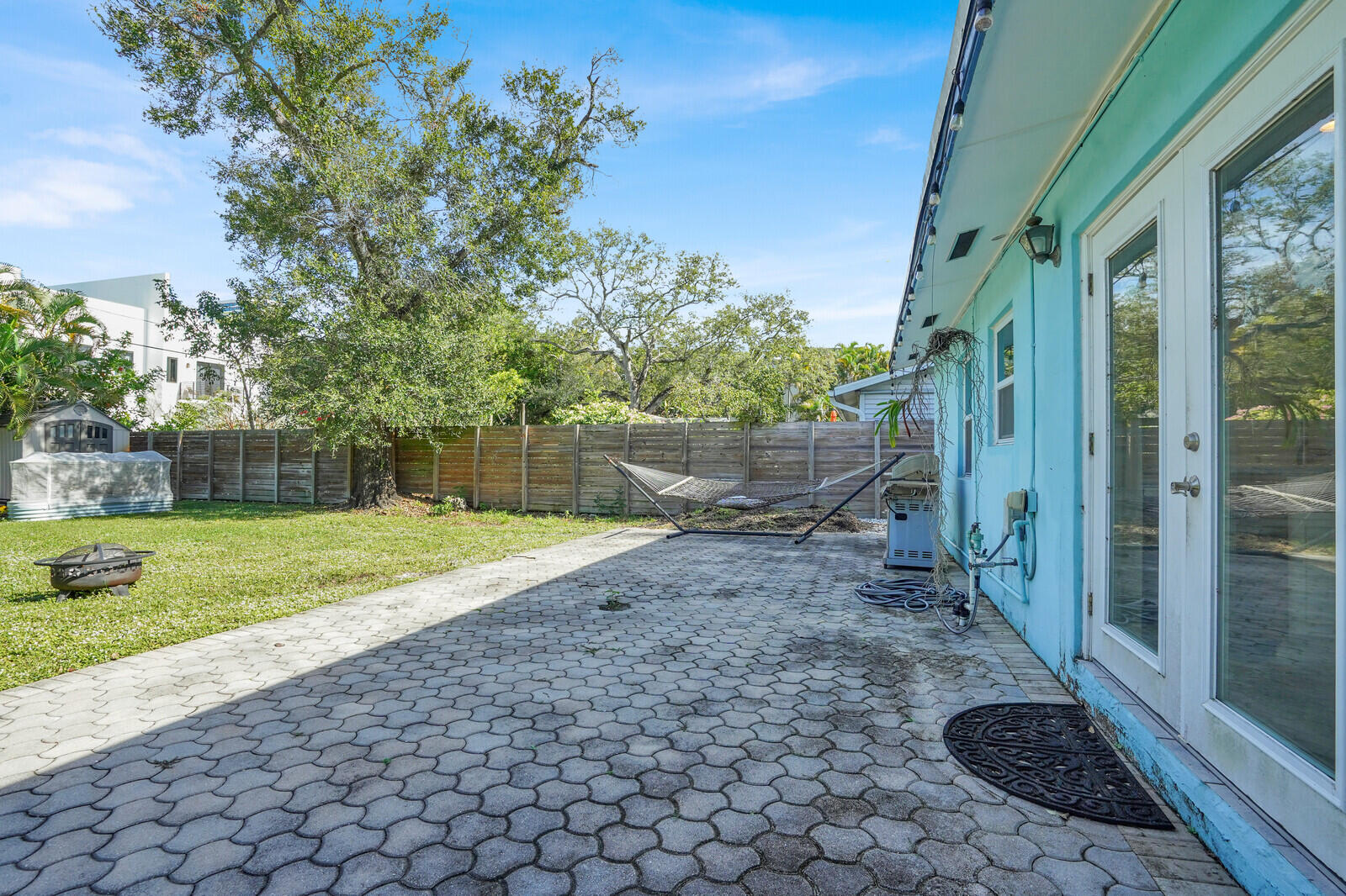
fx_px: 598
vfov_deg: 73.7
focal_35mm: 16
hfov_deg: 96.7
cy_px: 448
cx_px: 673
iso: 800
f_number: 8
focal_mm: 16
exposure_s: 1/500
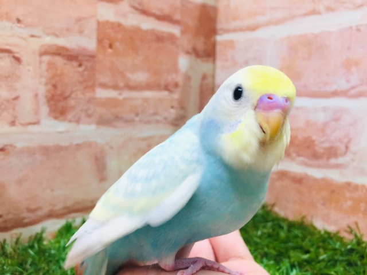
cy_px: 138
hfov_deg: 61.7
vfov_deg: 48.2
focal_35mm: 29
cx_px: 184
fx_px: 307
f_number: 2.2
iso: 50
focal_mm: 4.15
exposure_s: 1/30
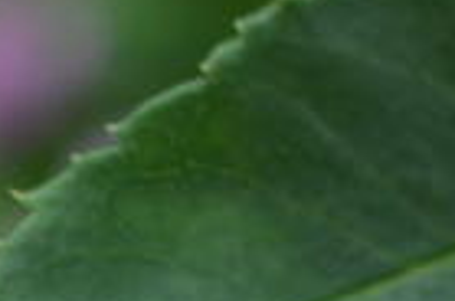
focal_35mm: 532
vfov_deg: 2.6
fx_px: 6711
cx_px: 1375
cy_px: -306
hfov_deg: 3.8
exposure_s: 1/200
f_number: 8
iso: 200
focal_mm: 55
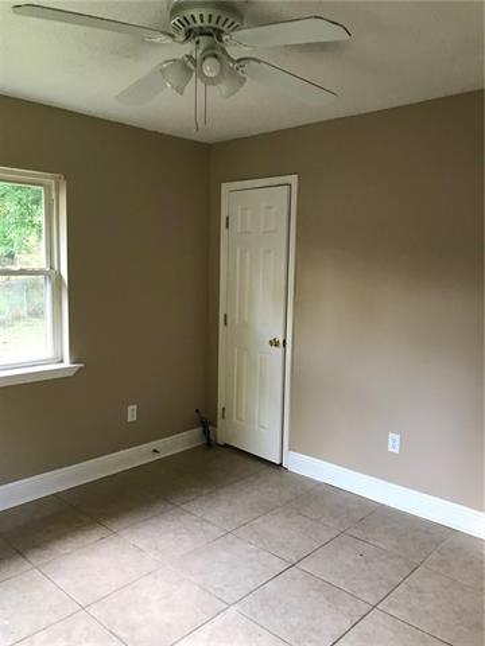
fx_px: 523
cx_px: 242
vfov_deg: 63.4
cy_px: 323
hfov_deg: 49.7
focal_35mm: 28
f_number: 1.8
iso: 50
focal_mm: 3.99
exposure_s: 1/15
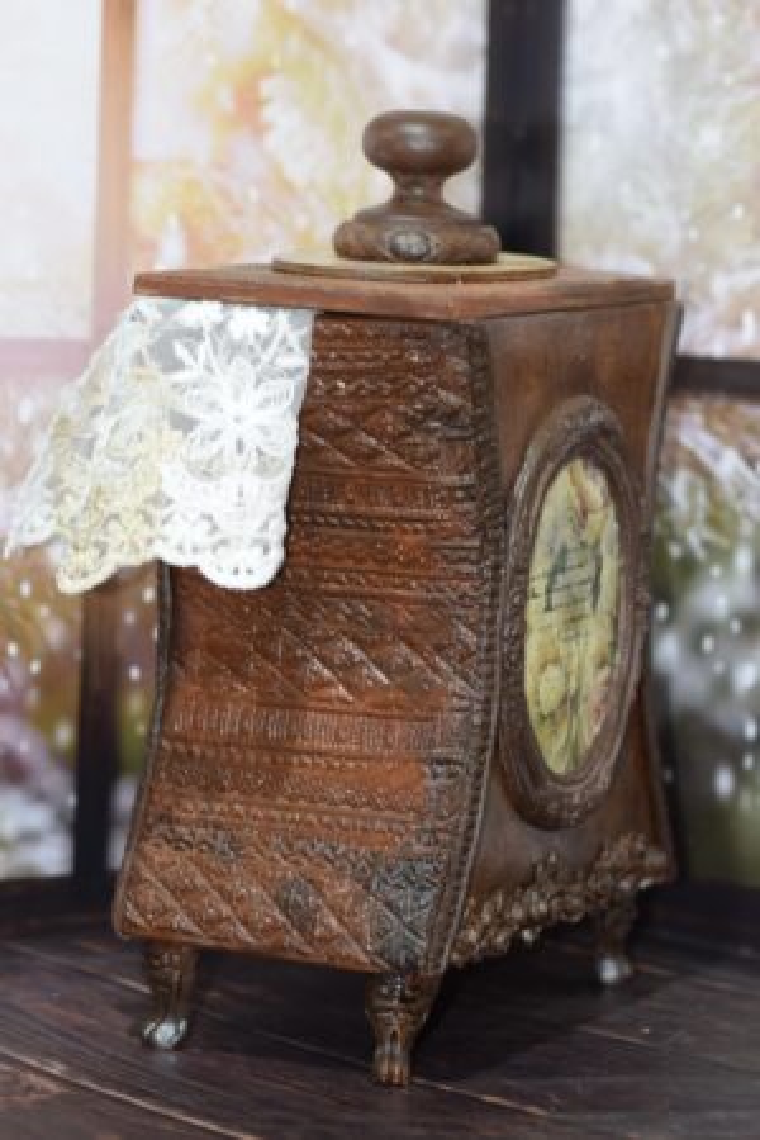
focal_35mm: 128
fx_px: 4037
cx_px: 380
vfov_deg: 16.1
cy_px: 570
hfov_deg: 10.8
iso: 800
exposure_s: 1/60
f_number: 3.2
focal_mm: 85
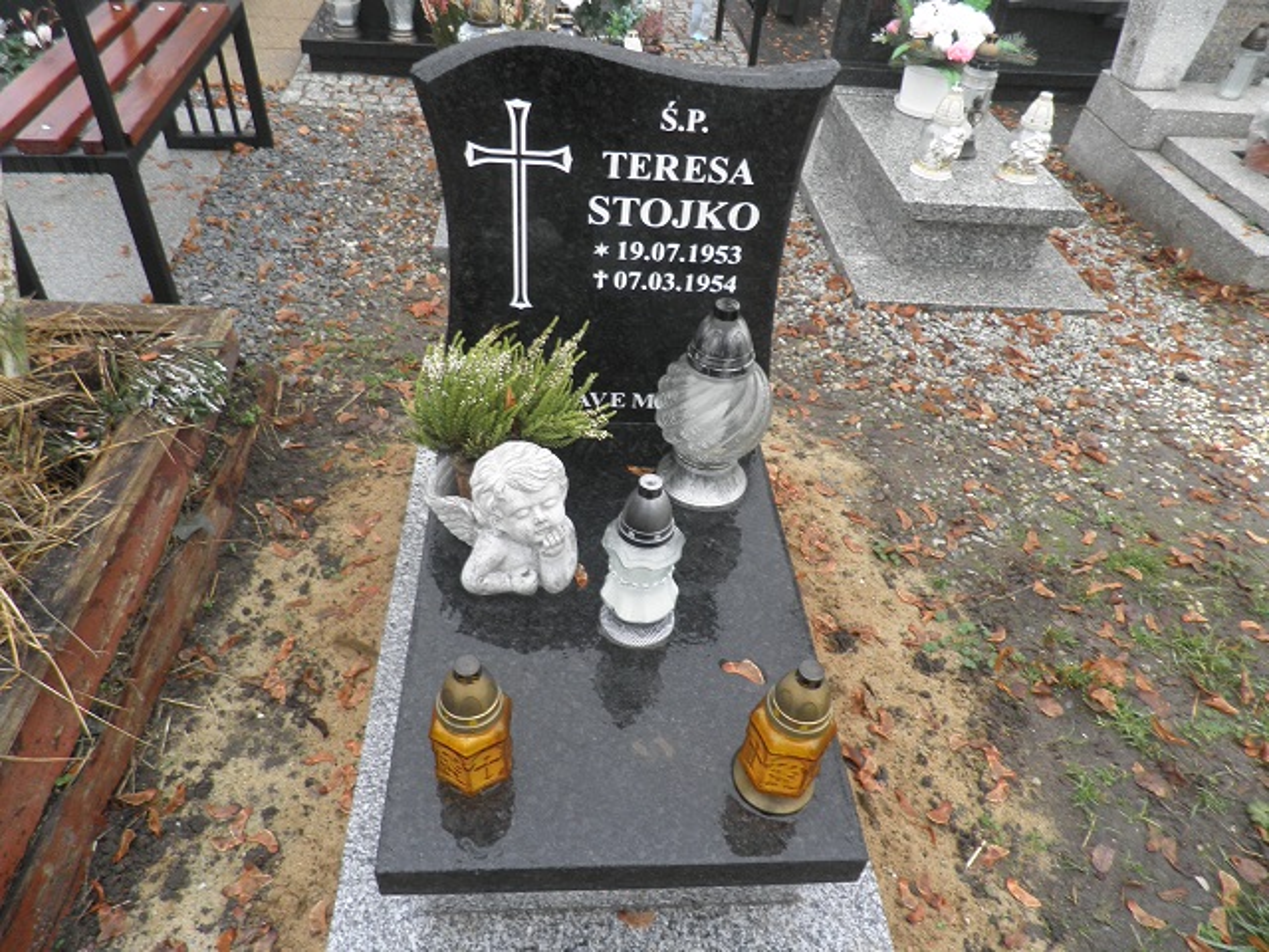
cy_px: 476
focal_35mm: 24
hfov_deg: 71.6
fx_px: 880
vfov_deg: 56.8
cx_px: 634
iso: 64
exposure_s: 1/30
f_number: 3.3
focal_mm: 4.3
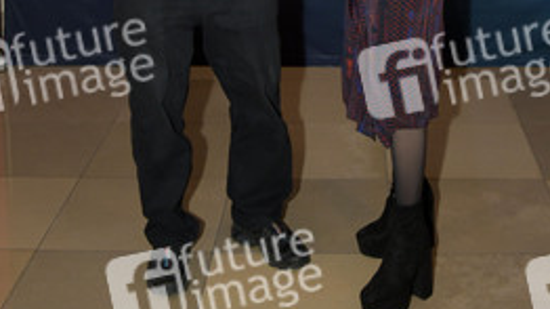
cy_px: -36
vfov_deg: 23.3
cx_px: 275
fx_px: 700
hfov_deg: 42.9
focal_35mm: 48
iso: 640
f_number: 5.6
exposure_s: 1/200
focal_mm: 30
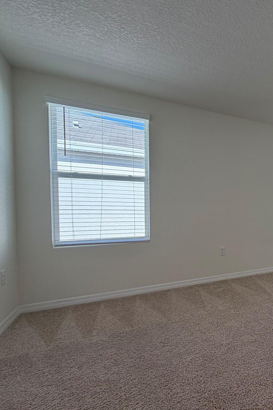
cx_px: 291
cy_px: 216
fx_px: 250
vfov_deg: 78.5
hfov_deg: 45.2
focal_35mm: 22
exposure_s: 1/120
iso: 64
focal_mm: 2.22
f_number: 2.2
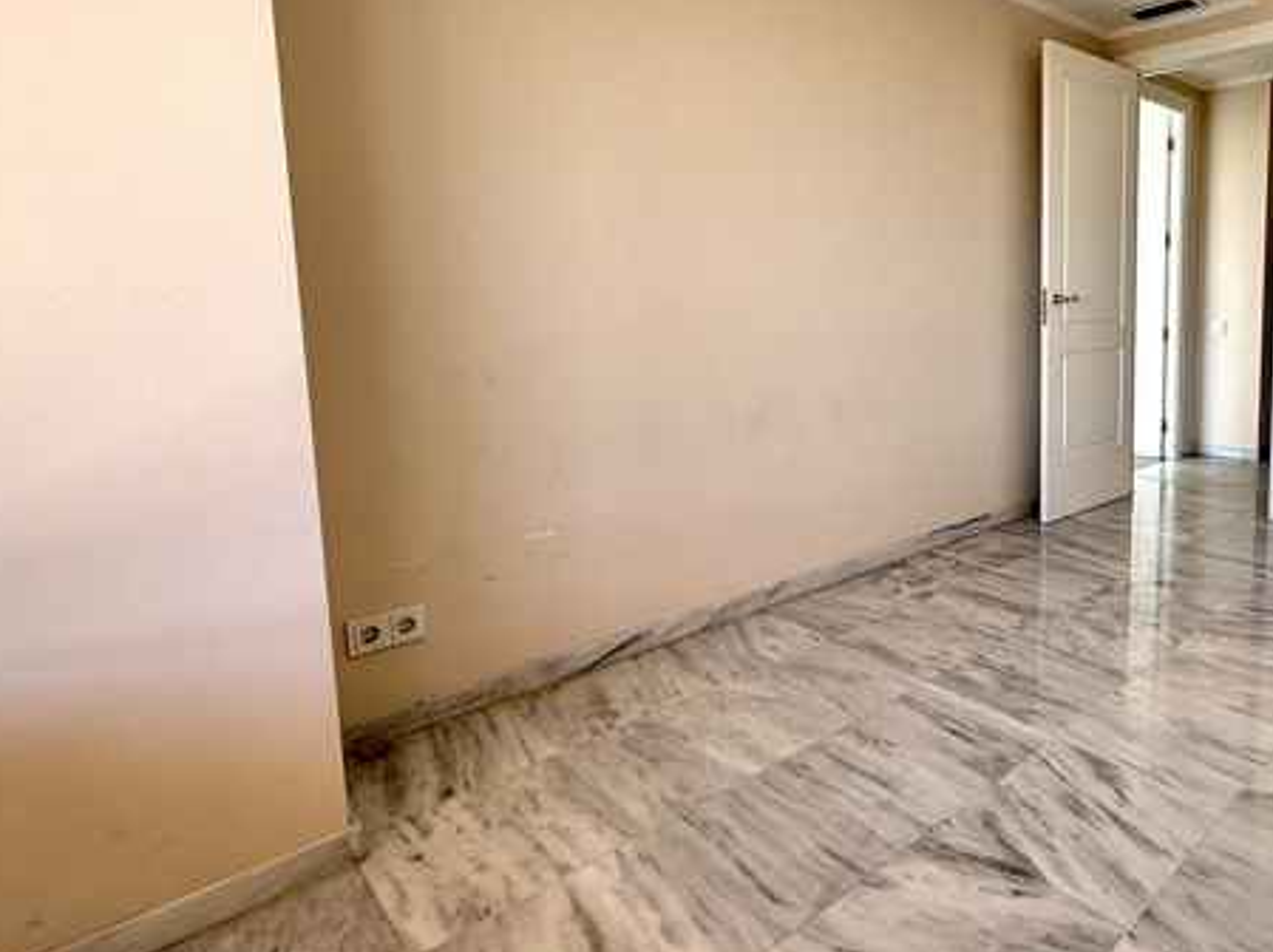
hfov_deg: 71.9
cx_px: 934
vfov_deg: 60.5
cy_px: 377
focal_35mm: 22
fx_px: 808
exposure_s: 1/158
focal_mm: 2.22
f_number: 2.2
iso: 50
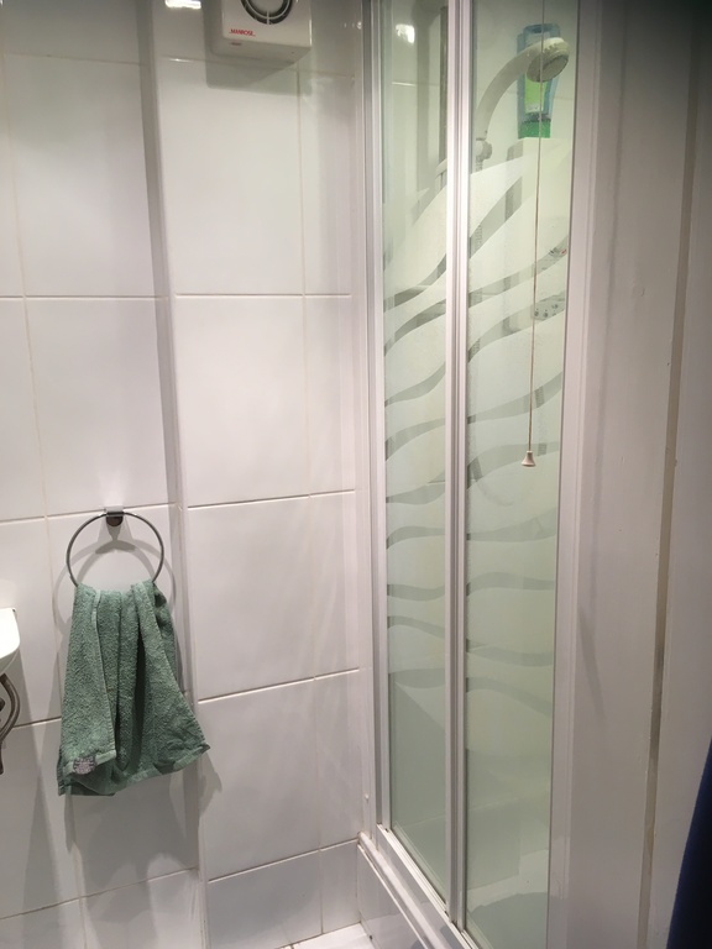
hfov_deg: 48.2
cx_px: 356
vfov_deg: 61.7
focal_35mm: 29
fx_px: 795
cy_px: 474
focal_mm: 4.15
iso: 64
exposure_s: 1/33
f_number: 2.2
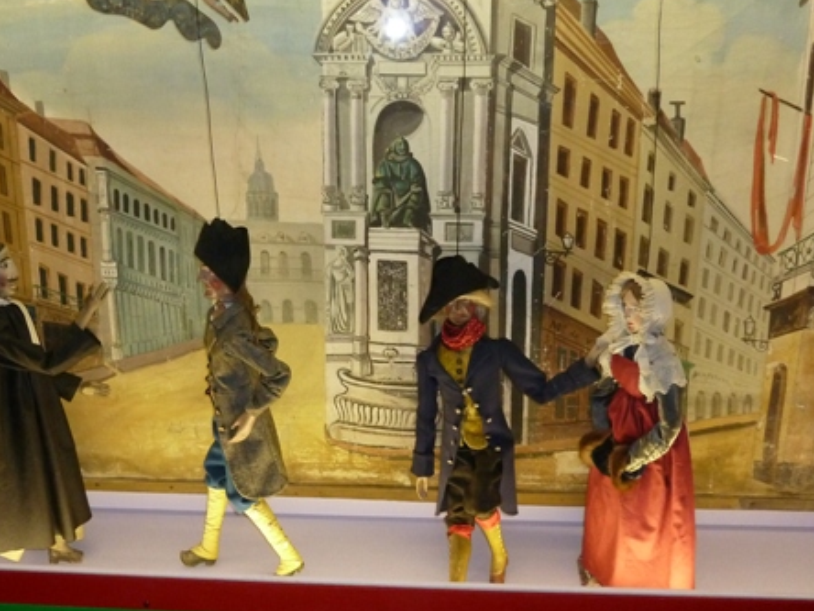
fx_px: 847
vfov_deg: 39.7
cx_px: 284
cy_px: 299
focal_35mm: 36
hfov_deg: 50.6
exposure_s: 1/30
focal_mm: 4.1
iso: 250
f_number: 3.3
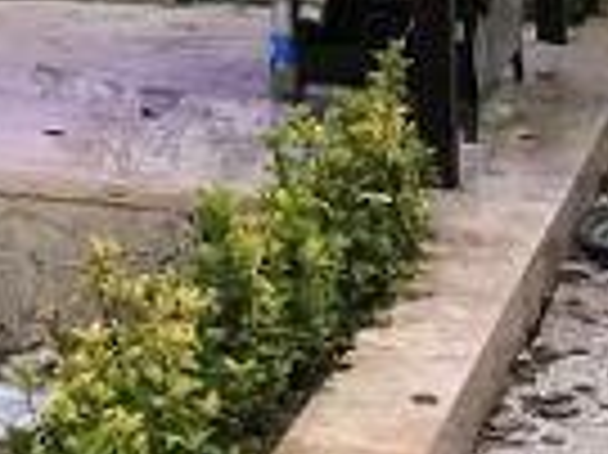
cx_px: -468
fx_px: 2913
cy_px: -494
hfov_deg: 11.1
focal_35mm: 166
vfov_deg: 8.4
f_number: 1.8
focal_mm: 3.99
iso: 40
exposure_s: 1/25
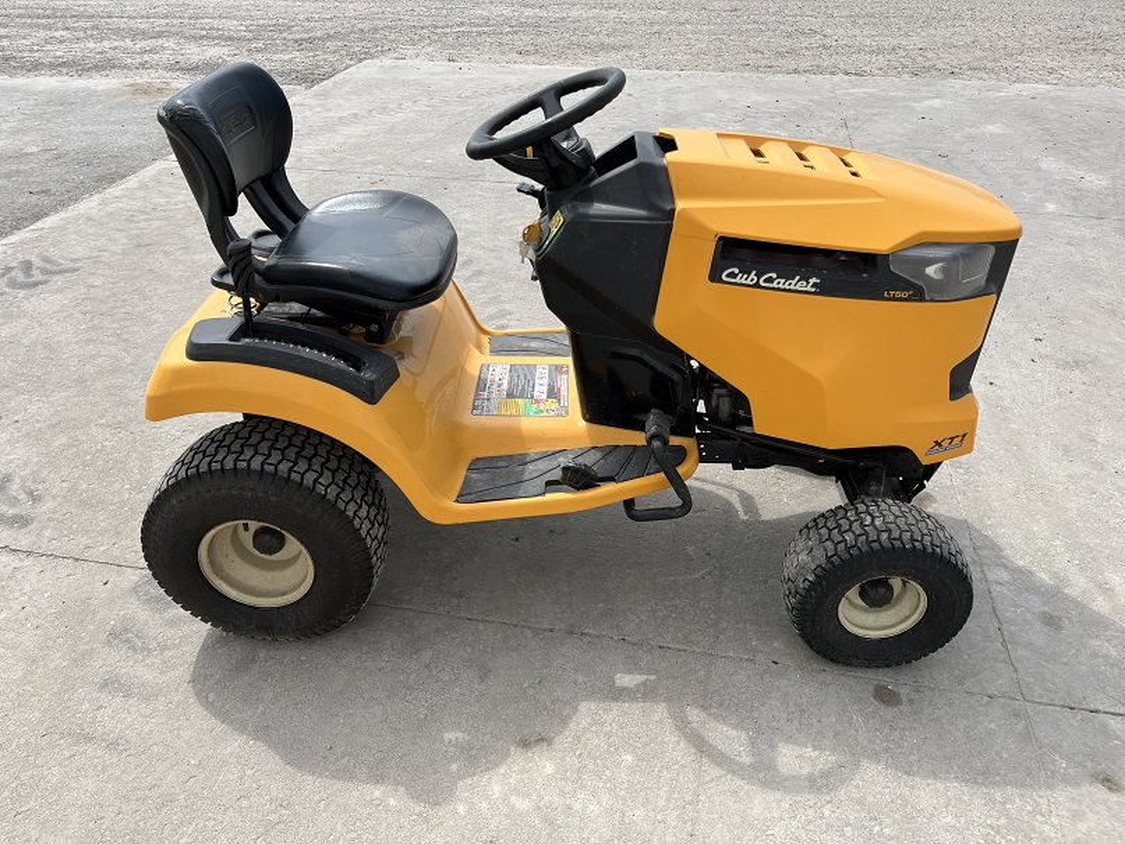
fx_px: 845
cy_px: 422
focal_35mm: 26
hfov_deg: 67.3
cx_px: 562
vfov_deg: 53.1
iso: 50
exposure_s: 1/3521
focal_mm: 5.1
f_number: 1.6
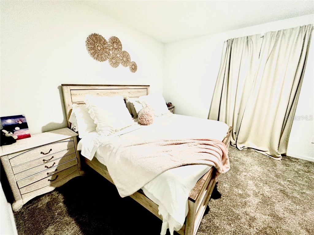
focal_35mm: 14
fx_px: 127
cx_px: 157
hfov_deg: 102.1
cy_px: 118
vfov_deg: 85.7
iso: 400
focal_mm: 2.22
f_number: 2.2
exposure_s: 1/60
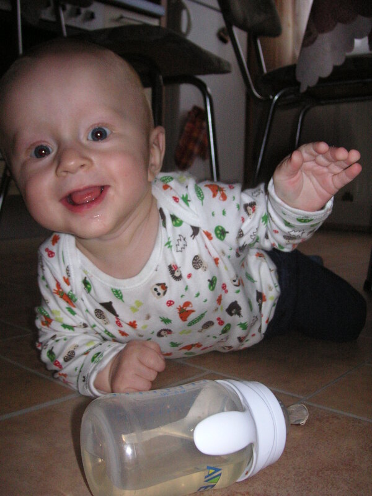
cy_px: 248
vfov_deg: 50.1
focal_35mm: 37
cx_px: 186
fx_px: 530
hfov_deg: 38.7
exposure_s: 1/45
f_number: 6.7
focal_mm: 6.1
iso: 160
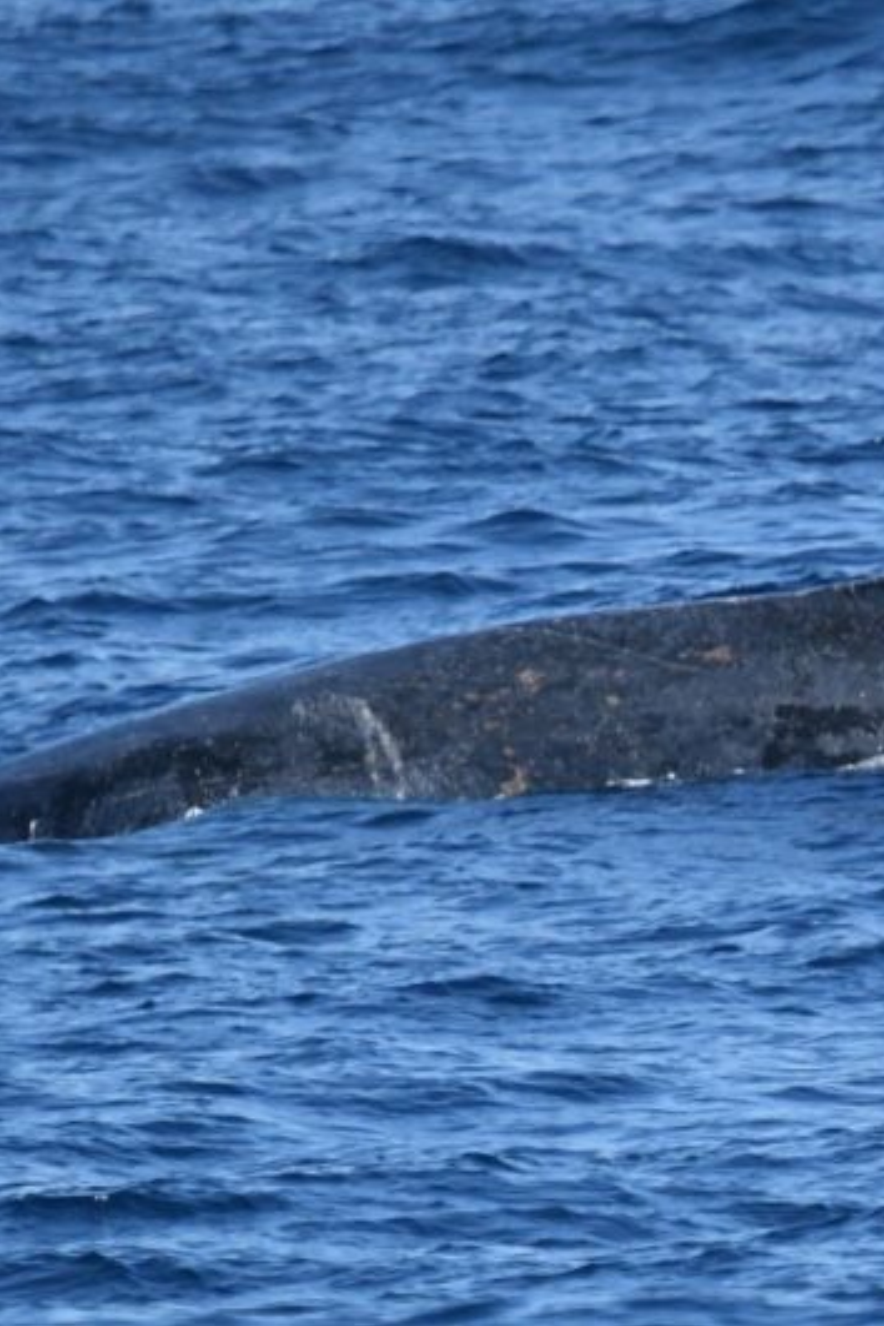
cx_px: 554
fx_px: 33295
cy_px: 663
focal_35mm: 904
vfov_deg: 2.3
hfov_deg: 1.5
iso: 2200
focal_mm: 600
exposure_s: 1/8000
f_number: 6.3
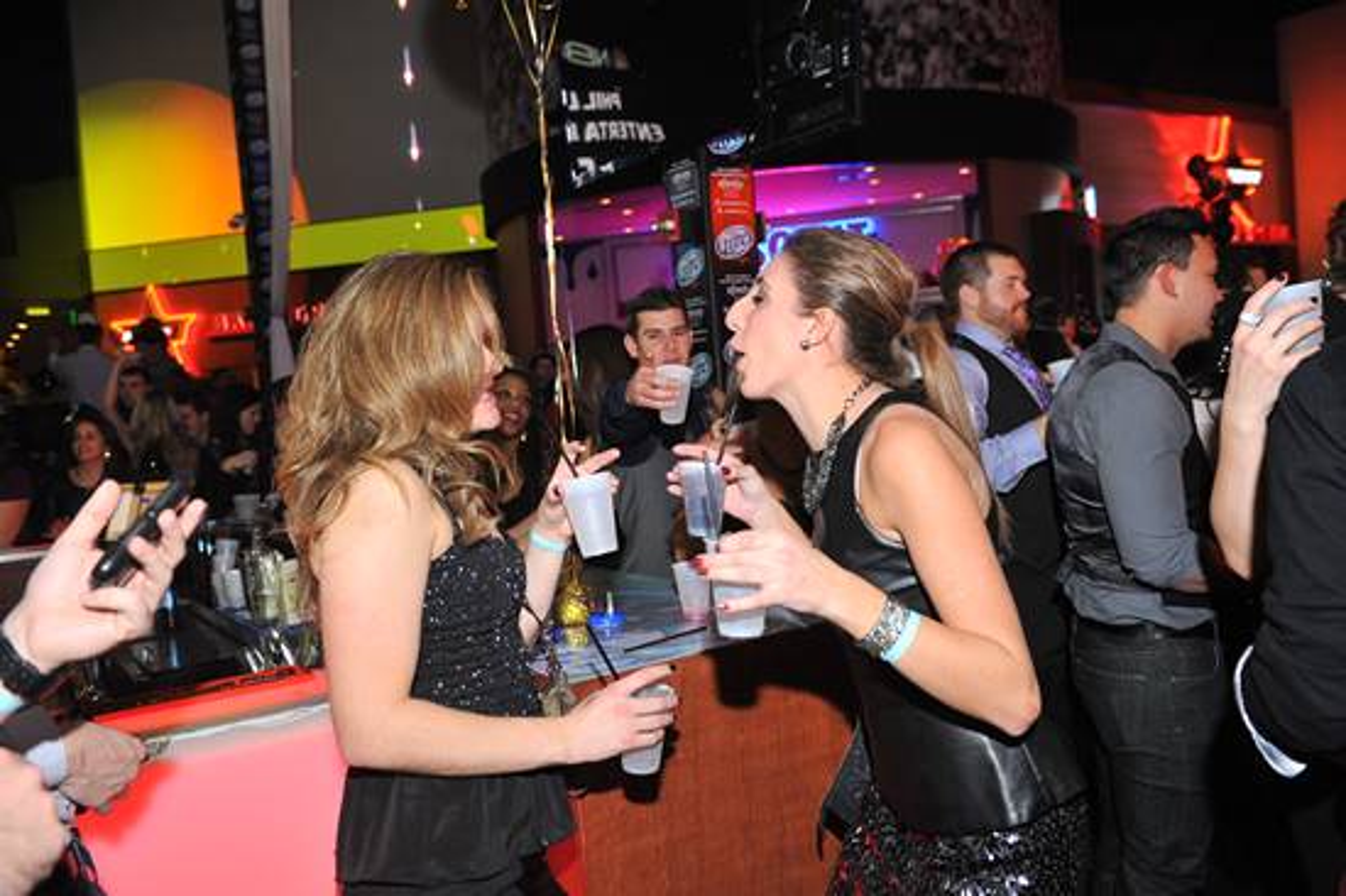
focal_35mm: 31
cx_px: 673
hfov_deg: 60.3
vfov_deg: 42.3
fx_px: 1158
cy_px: 448
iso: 1250
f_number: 4.5
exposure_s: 1/100
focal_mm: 31
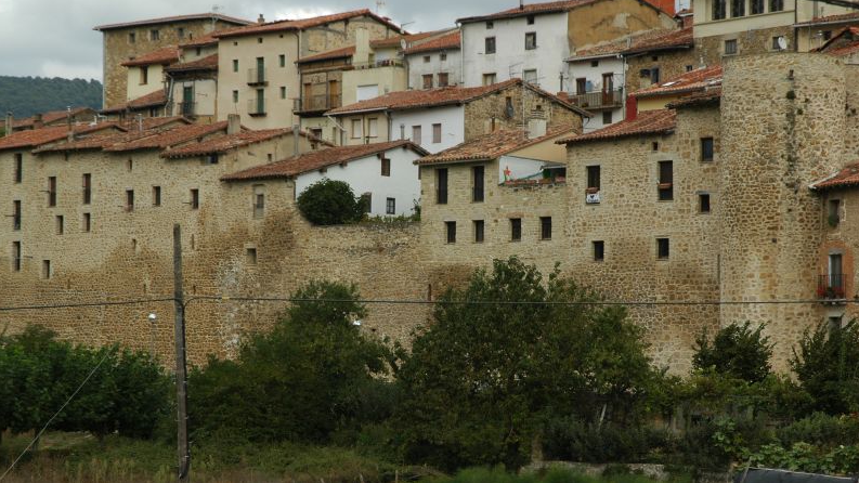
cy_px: 197
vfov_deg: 12.7
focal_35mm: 95
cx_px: 430
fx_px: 2164
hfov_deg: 22.5
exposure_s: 1/250
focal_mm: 60
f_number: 8
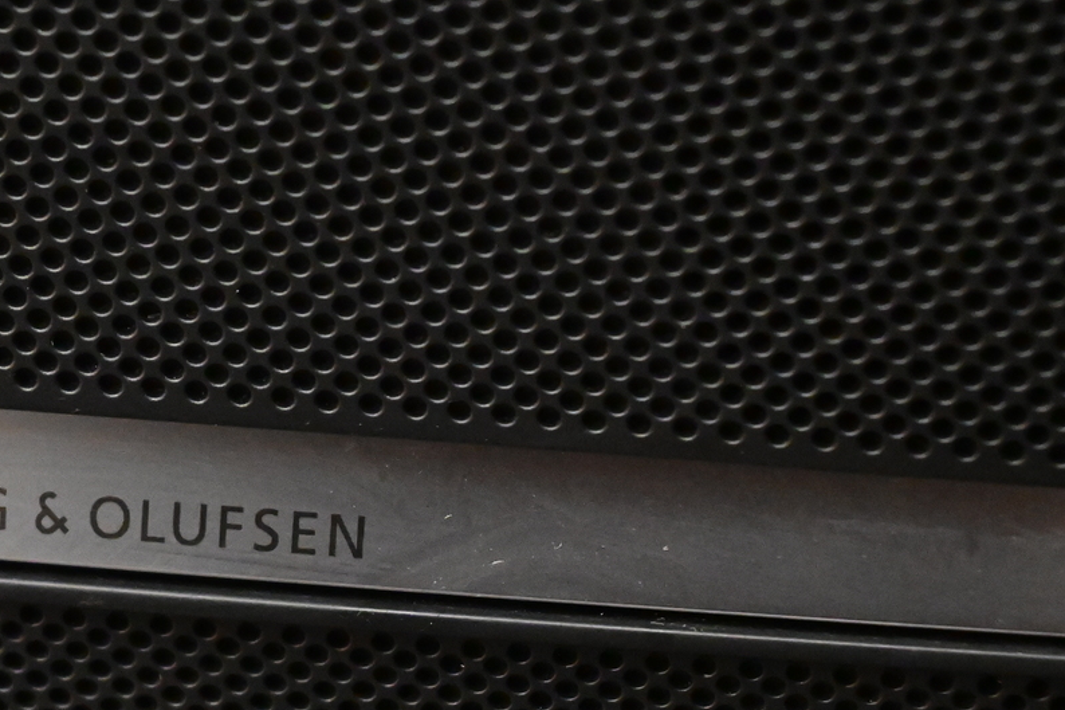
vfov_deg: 9.0
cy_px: 515
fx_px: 4525
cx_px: 82
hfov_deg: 13.3
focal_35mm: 153
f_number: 6.3
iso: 8000
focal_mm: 50
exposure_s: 1/100
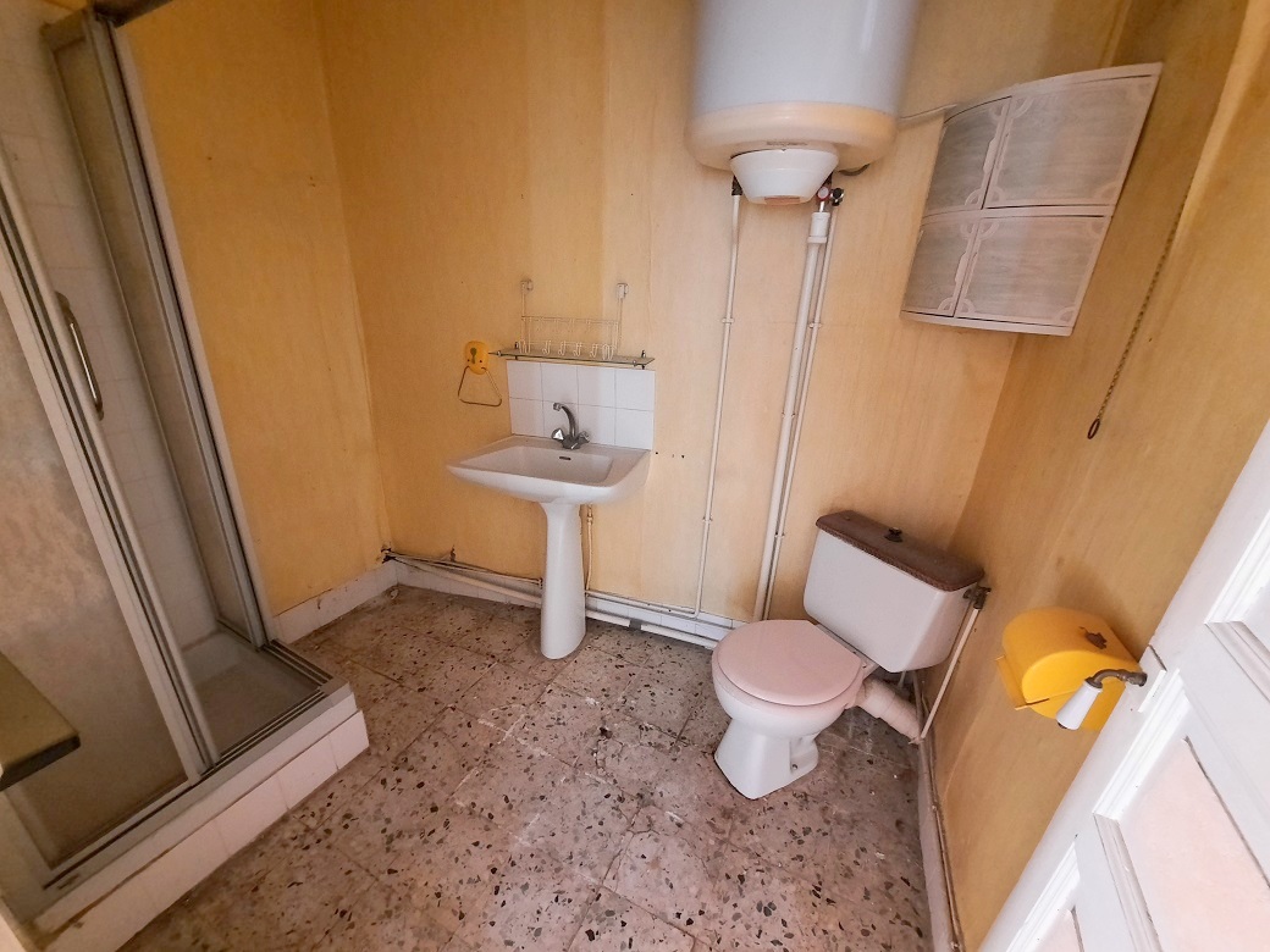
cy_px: 476
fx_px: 477
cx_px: 635
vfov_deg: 89.9
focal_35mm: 13
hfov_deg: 106.2
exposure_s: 1/25
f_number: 2.2
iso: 500
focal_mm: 1.74
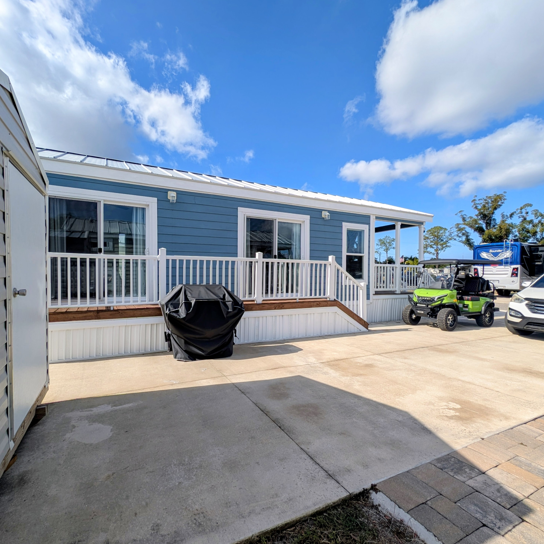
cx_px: 252
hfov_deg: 91.0
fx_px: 267
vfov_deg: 91.1
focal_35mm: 15
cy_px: 280
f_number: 1.95
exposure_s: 1/2058
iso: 38
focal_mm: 2.23
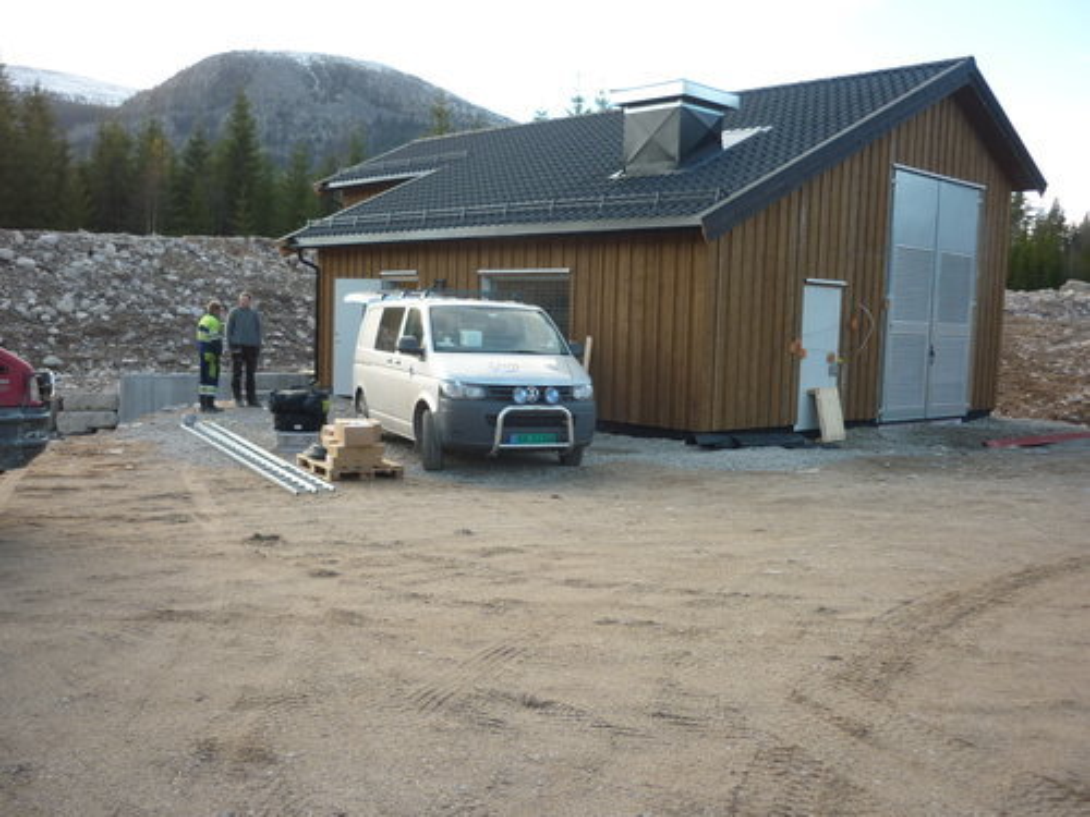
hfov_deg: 55.4
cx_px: 545
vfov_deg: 42.9
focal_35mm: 33
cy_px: 408
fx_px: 1039
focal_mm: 5.5
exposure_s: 1/160
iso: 80
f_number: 2.8
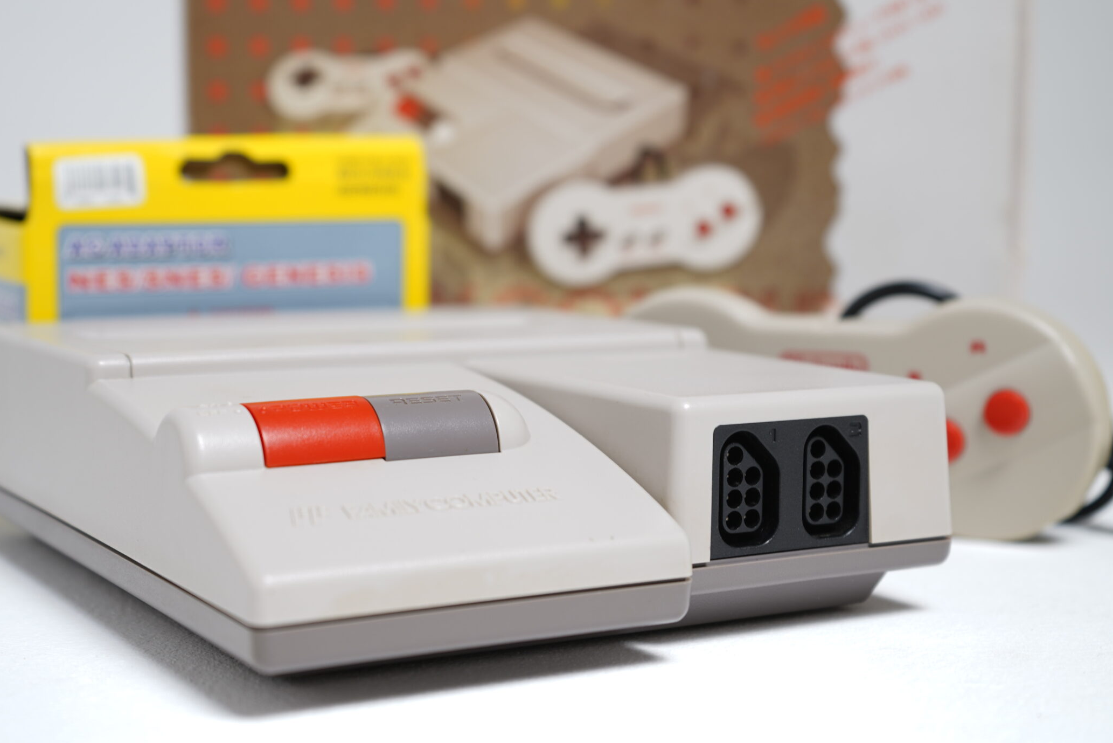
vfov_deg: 23.8
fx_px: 1762
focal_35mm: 57
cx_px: 540
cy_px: 390
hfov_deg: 35.0
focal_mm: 46
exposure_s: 1/5
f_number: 5
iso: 64
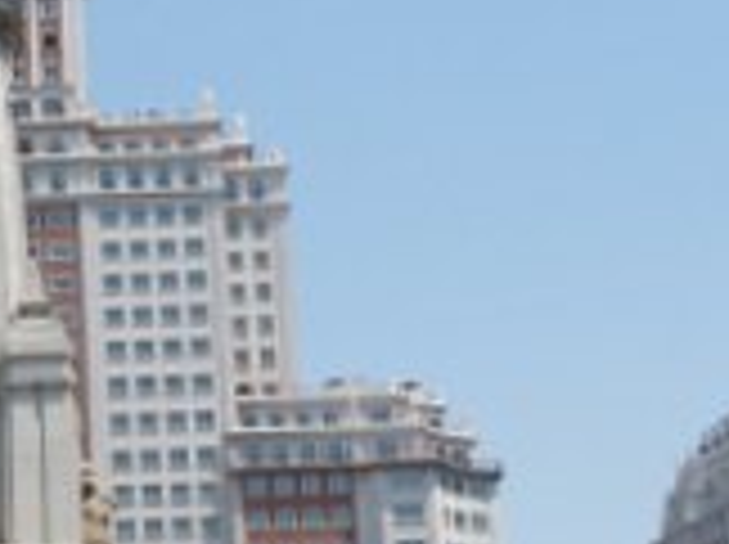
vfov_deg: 14.1
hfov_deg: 18.1
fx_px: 2187
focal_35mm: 104
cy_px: 450
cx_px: -117
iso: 100
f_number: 4.5
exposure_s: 1/800
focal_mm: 7.4
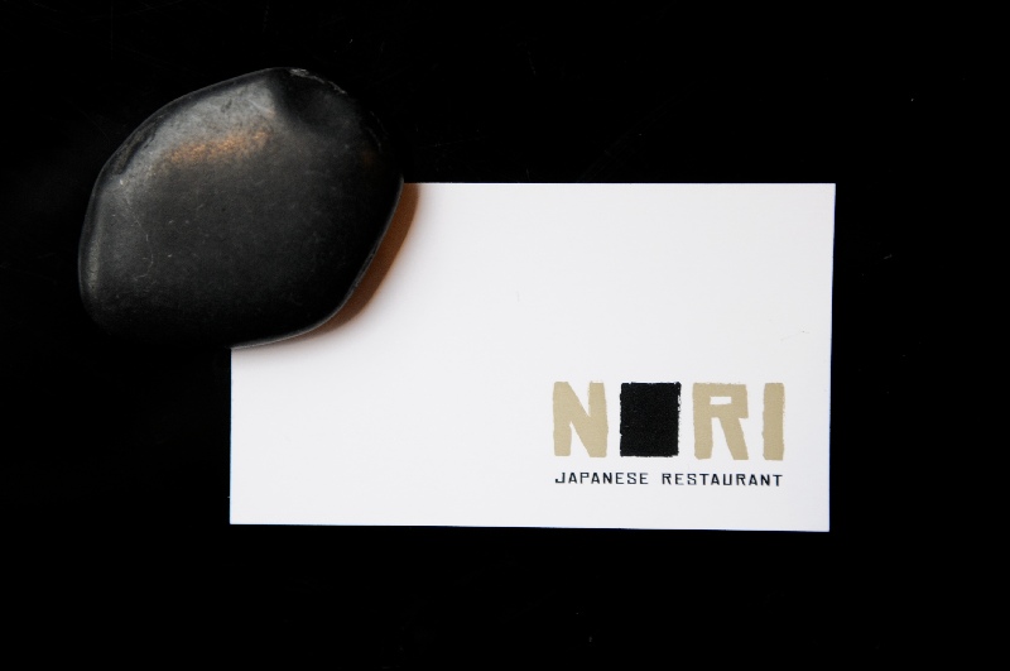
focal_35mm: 75
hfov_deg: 27.0
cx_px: 505
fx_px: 2101
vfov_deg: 18.1
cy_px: 336
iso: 400
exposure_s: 1/100
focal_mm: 50
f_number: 3.2
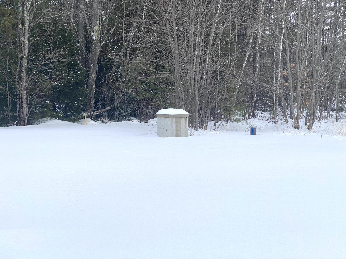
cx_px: 173
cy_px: 130
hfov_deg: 36.8
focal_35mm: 52
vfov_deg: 28.0
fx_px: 520
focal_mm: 6
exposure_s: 1/1020
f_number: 2
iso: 20
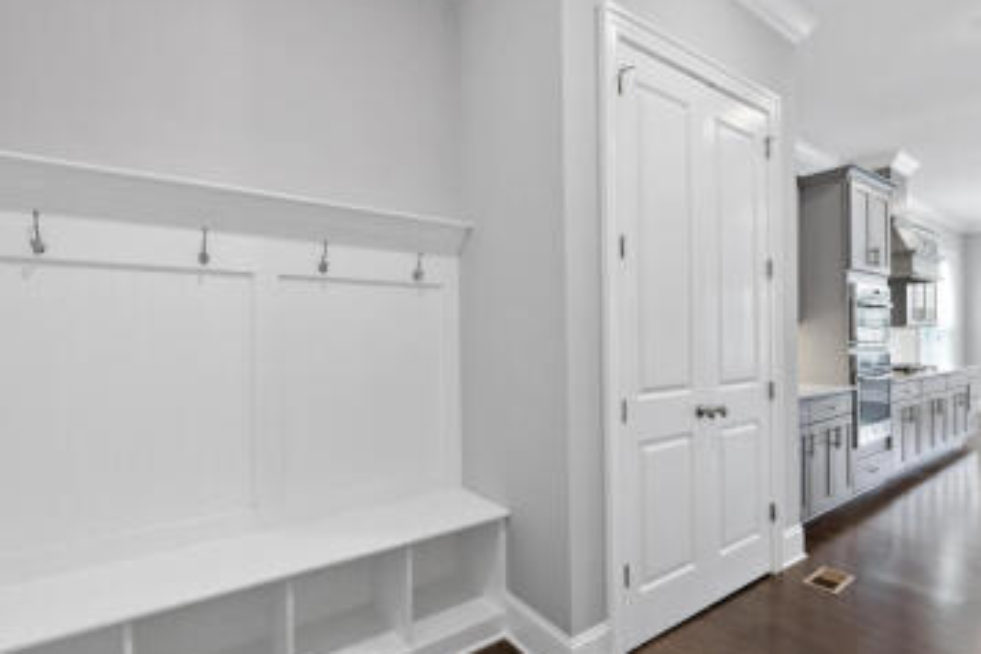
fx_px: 436
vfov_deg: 73.7
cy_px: 337
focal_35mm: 16
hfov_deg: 96.3
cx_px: 434
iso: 800
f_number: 7.1
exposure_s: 1/8
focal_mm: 12
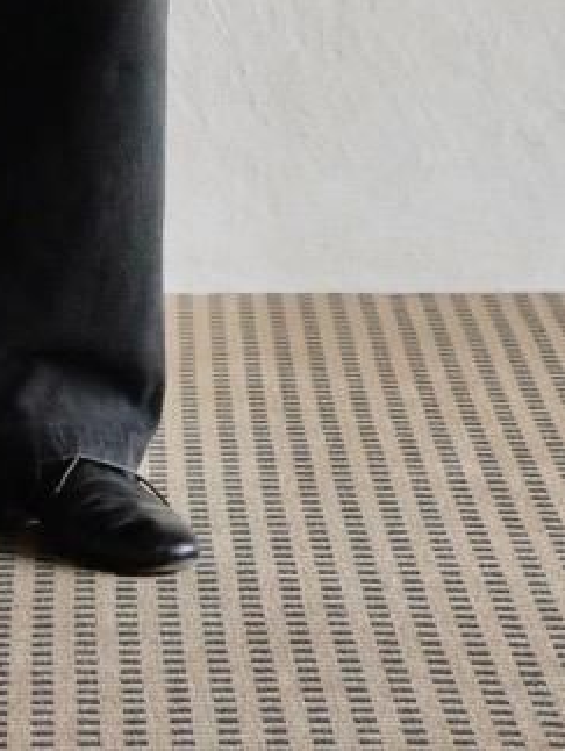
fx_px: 4127
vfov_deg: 10.2
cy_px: -185
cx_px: -67
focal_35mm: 190
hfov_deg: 7.8
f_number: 3.9
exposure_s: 1/15
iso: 3200
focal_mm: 36
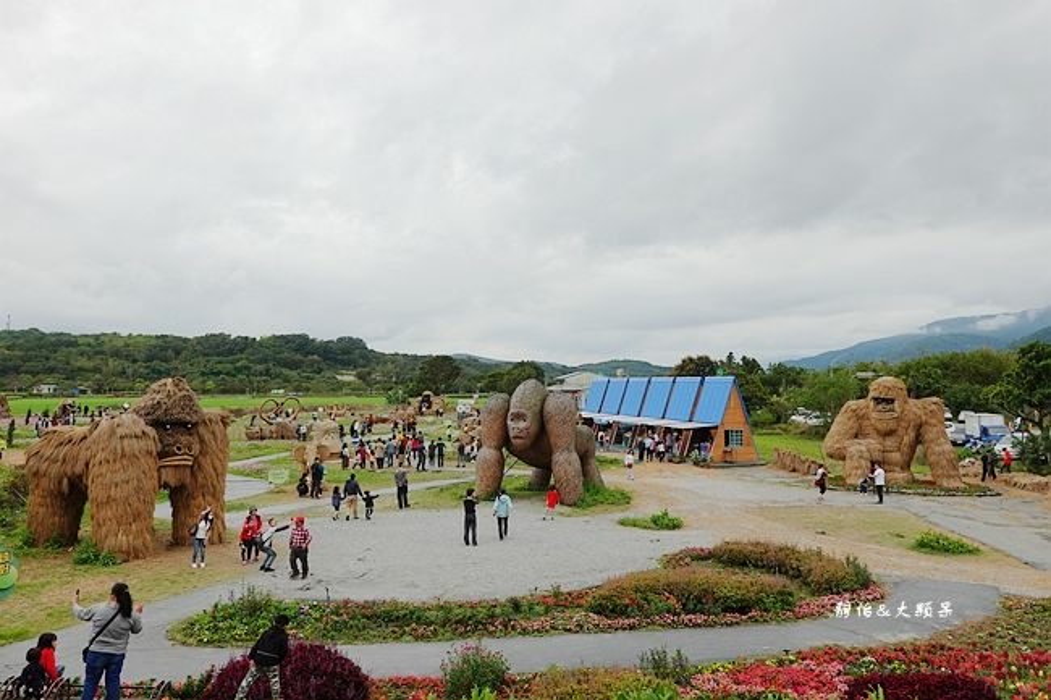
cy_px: 350
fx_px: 876
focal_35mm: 30
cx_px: 526
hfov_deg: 61.9
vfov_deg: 43.6
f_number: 5.6
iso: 125
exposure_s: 1/250
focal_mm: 11.29
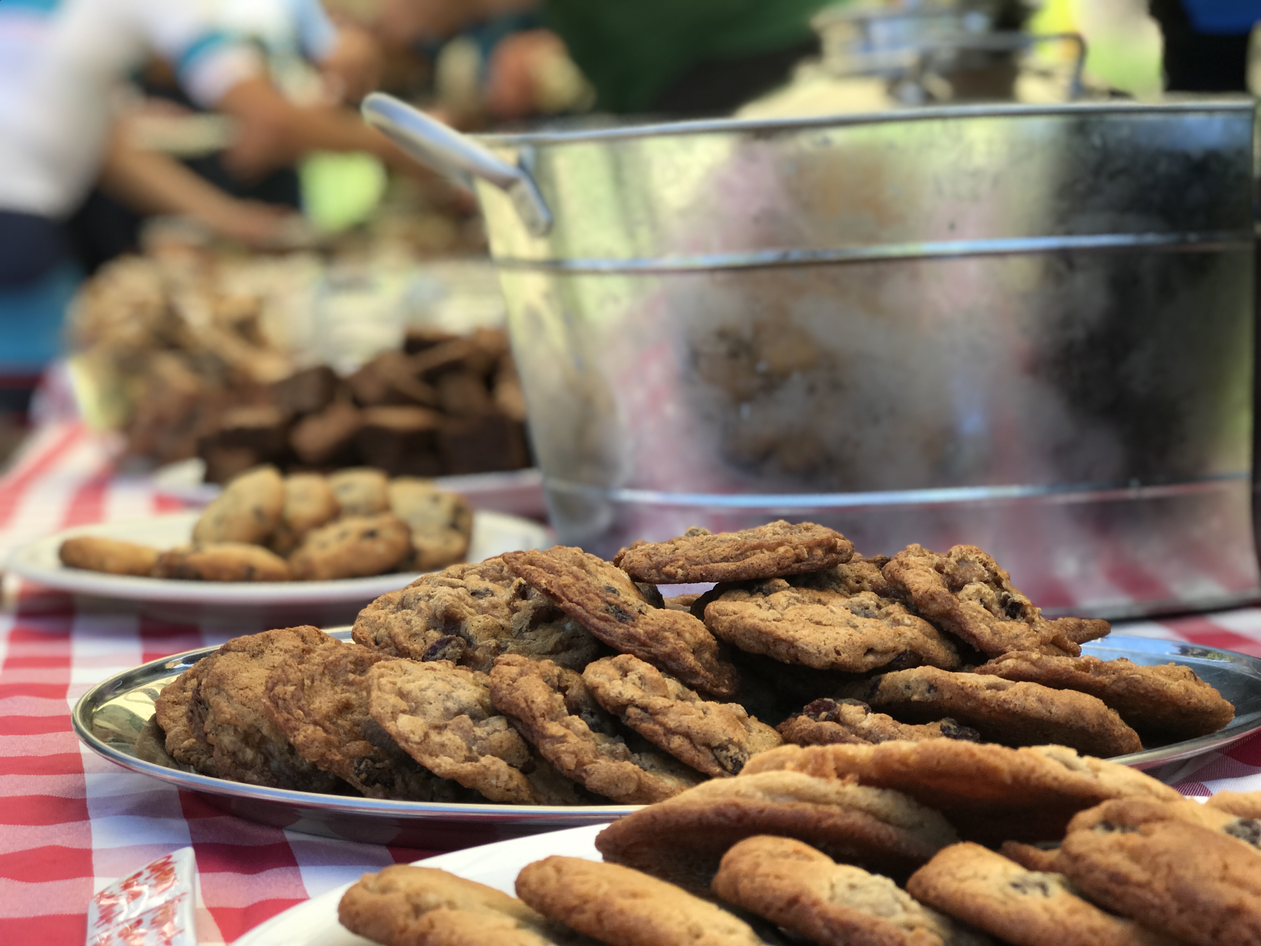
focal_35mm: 57
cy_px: 473
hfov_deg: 33.8
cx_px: 630
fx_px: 2076
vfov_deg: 25.7
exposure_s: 1/135
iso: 20
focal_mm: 6.6
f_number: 2.8
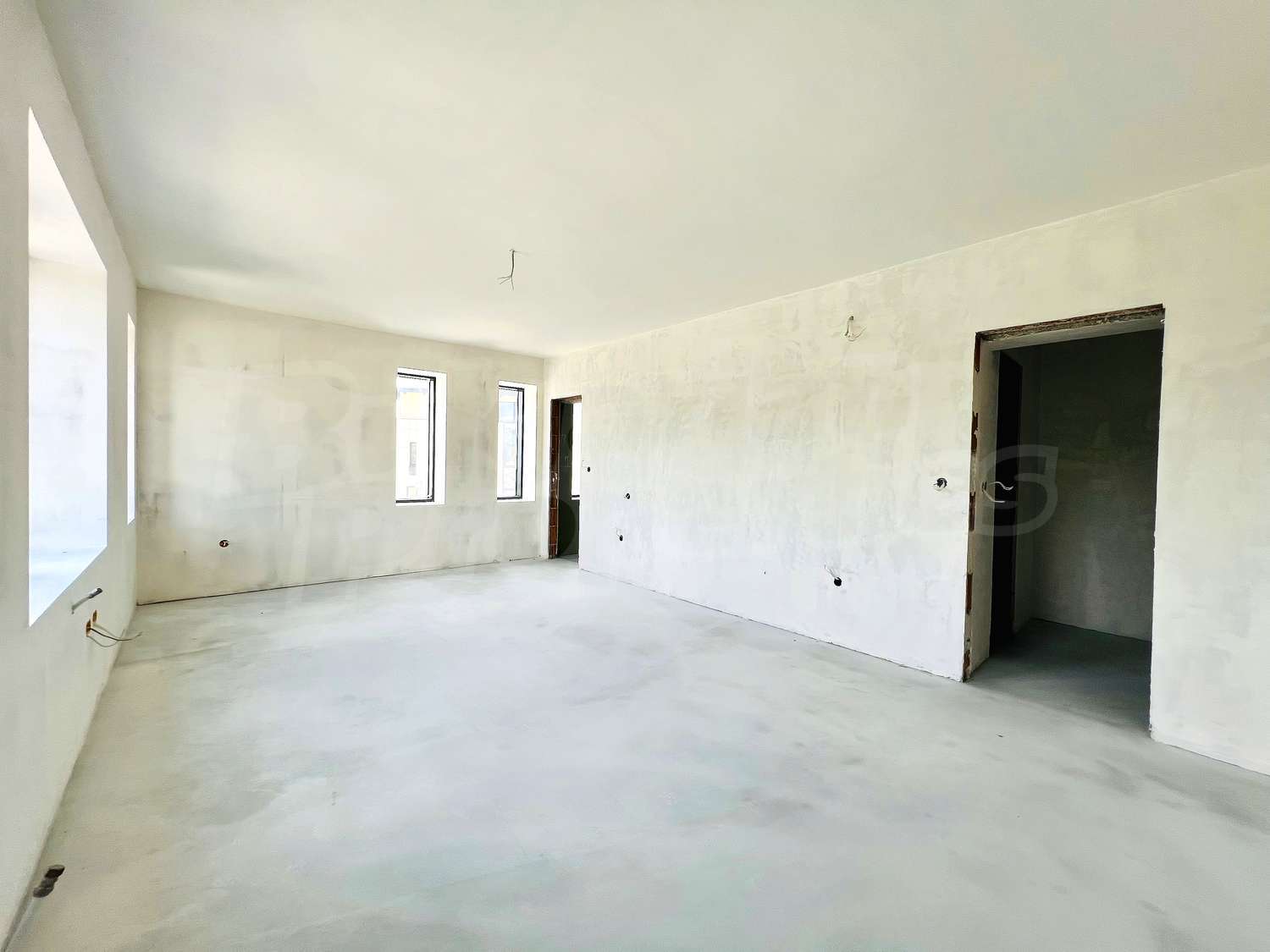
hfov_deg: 106.2
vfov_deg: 89.9
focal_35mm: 13
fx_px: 477
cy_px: 476
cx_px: 635
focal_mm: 1.57
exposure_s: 1/132
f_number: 1.8
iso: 32
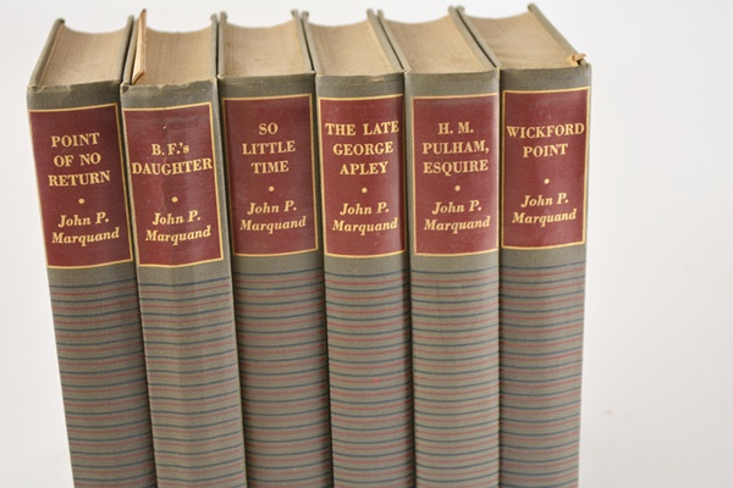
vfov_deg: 18.2
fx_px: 1527
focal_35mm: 75
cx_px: 366
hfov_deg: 27.0
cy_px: 244
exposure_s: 1/80
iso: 400
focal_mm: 50
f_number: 5.6
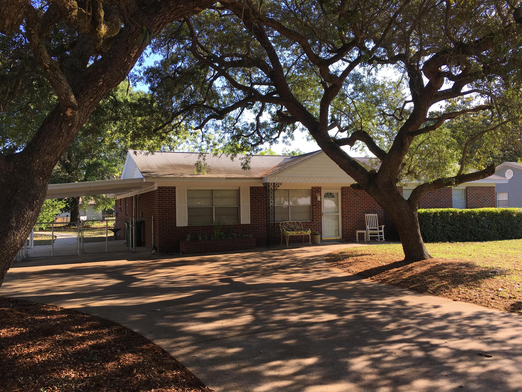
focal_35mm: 29
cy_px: 196
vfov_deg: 48.2
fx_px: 437
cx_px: 261
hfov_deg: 61.7
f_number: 2.2
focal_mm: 4.15
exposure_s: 1/366
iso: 25
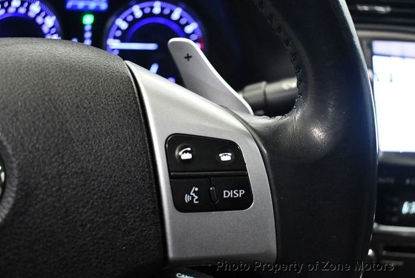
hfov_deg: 53.1
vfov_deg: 36.9
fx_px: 415
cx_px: 208
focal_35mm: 36
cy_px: 139
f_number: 3.5
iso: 3200
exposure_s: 1/60
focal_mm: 18
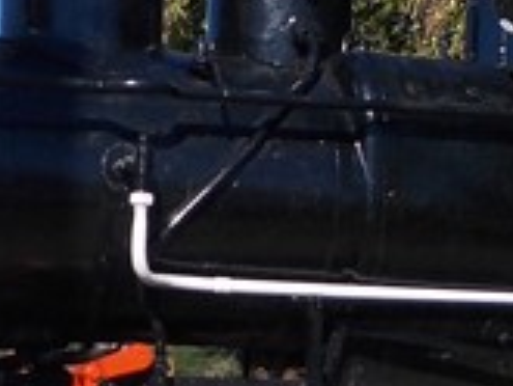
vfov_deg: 11.4
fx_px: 1928
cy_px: 283
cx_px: 115
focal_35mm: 130
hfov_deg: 15.1
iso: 80
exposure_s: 1/400
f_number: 5.4
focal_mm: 4
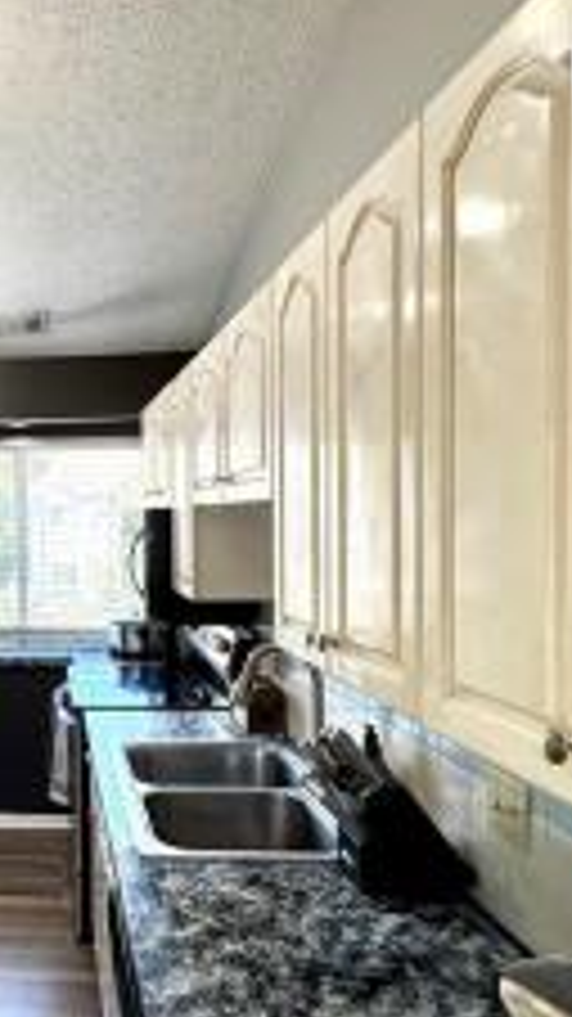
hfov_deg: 36.9
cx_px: -41
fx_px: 729
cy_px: 544
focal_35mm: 27
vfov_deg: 69.8
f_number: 2.2
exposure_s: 1/120
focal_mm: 2.22
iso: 125
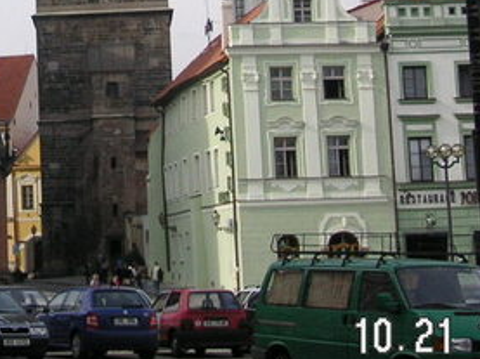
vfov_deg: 13.4
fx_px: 1482
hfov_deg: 17.9
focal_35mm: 107
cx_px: -17
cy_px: -83
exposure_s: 1/180
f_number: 6.7
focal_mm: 6.1
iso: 50
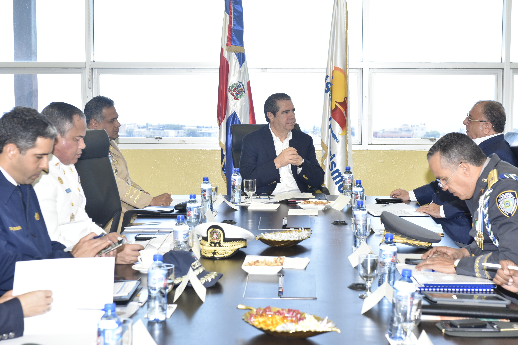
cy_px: 172
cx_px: 259
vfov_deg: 19.5
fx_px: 1007
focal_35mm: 70
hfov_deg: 28.8
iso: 1600
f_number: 8
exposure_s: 1/100
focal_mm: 70
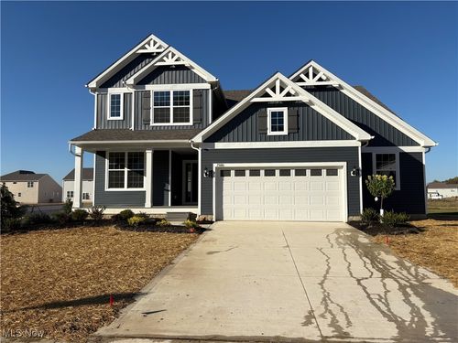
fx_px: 344
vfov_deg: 53.1
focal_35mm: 26
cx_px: 229
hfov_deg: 67.3
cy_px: 172
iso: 50
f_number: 1.6
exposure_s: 1/5814
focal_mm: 5.96
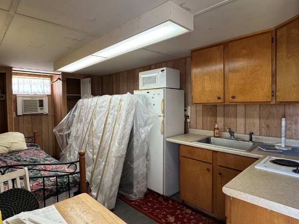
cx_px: 123
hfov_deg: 78.3
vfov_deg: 63.4
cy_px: 109
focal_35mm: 21
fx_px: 181
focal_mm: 2.22
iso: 200
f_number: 2.2
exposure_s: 1/60
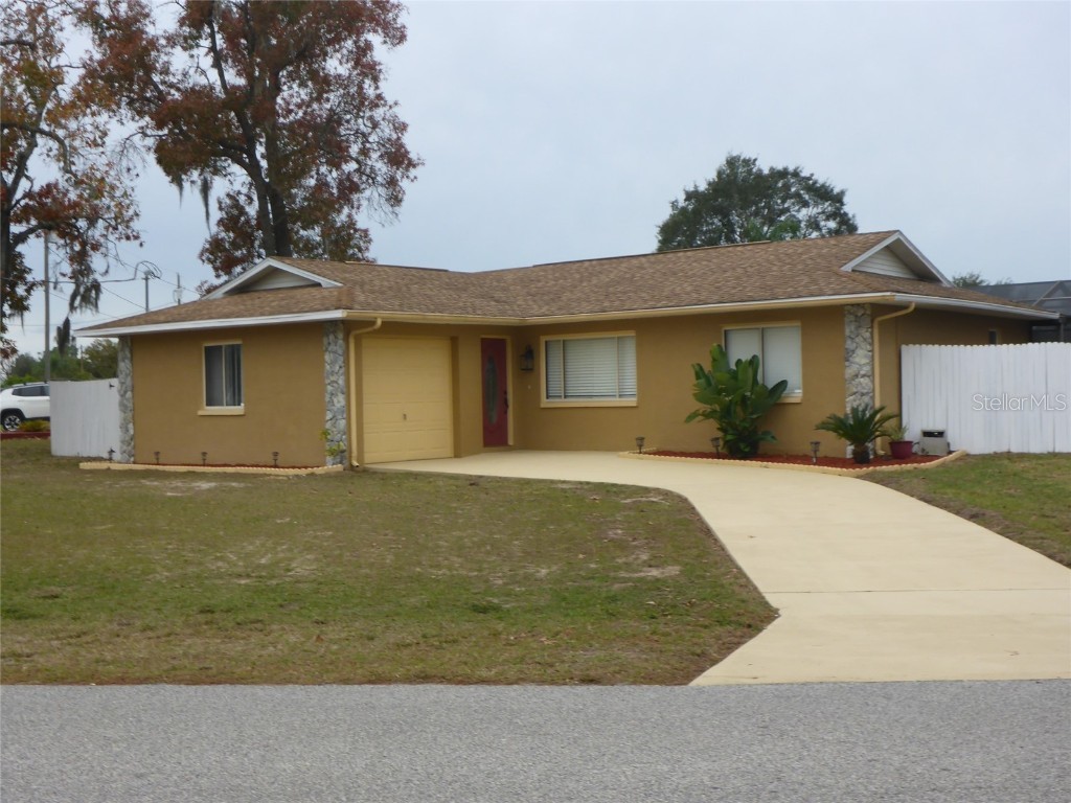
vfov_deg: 33.6
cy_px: 402
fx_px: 1330
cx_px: 536
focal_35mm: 43
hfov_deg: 43.9
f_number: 4.2
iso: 100
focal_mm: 7.4
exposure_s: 1/100
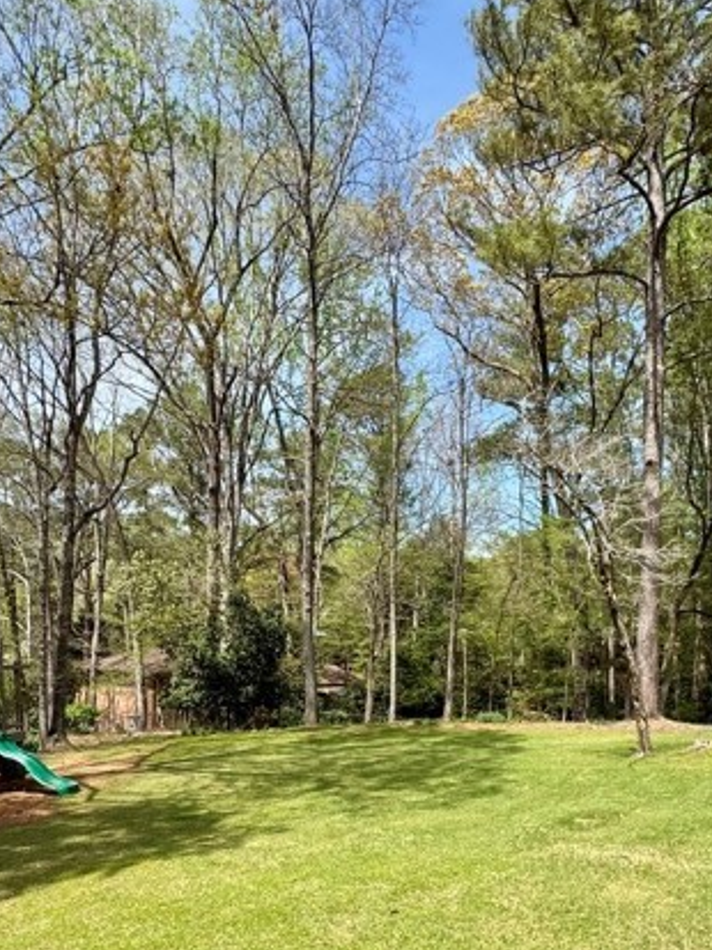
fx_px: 714
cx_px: 347
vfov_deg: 65.1
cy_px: 652
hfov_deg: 53.0
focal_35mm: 26
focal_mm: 2.22
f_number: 2.2
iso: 40
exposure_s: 1/1063
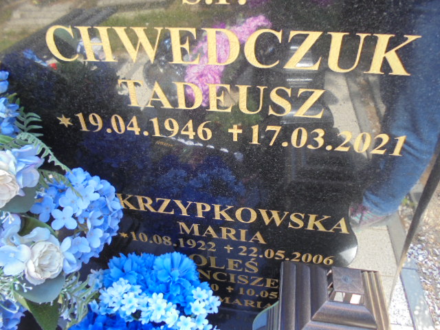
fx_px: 330
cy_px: 165
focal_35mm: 26
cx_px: 220
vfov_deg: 53.1
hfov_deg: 67.3
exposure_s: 1/60
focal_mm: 4.6
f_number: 3.5
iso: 100
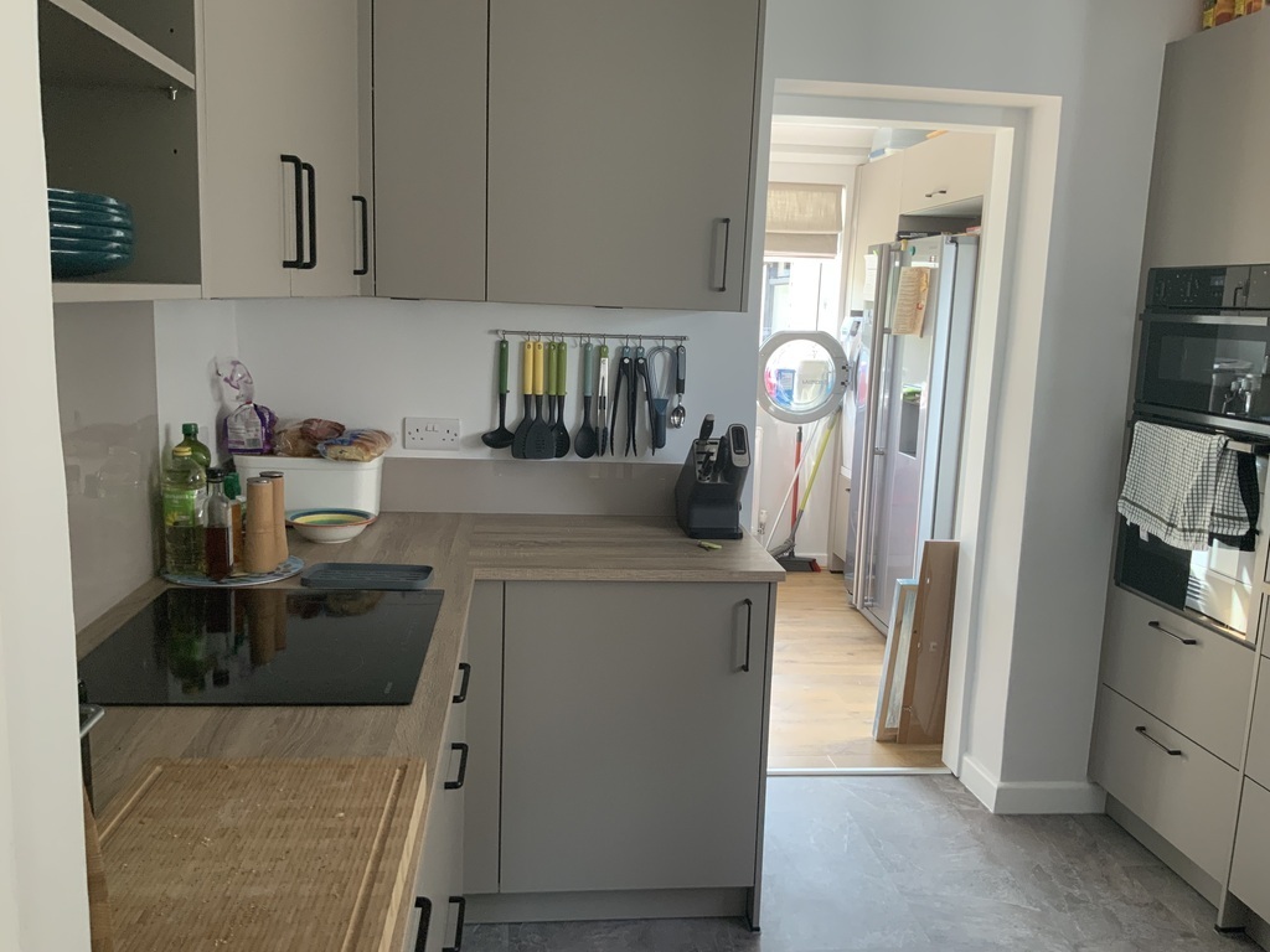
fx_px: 1064
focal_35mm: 29
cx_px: 635
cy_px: 476
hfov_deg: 61.7
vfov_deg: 48.2
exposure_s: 1/60
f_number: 1.8
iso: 80
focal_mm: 3
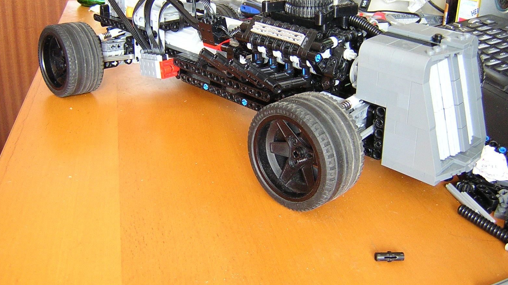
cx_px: 254
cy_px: 96
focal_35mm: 40
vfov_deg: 29.5
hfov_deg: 50.5
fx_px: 539
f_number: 2.6
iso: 400
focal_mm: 4.7
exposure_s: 1/2.9
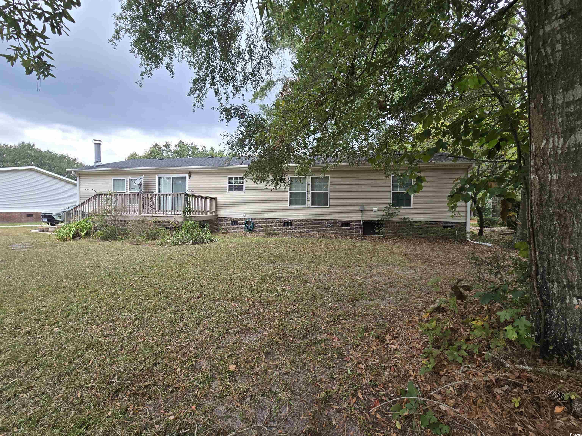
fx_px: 219
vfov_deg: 89.9
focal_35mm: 13
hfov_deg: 106.2
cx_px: 291
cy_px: 218
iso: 50
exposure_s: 1/197
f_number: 2.2
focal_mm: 2.2
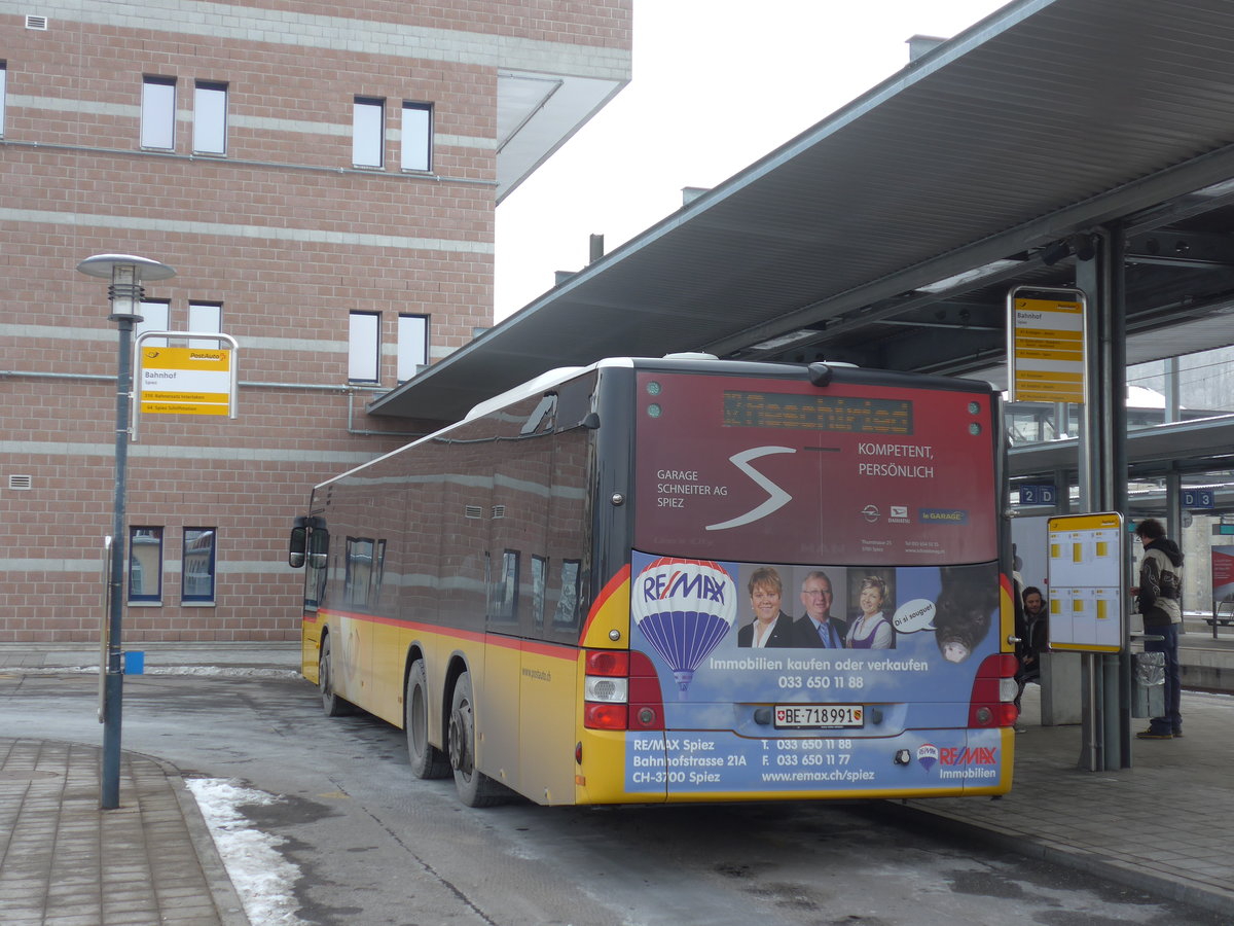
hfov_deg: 41.2
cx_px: 617
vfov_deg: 31.5
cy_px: 463
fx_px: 1640
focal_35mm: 46
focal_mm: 9.5
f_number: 3
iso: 80
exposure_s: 1/200
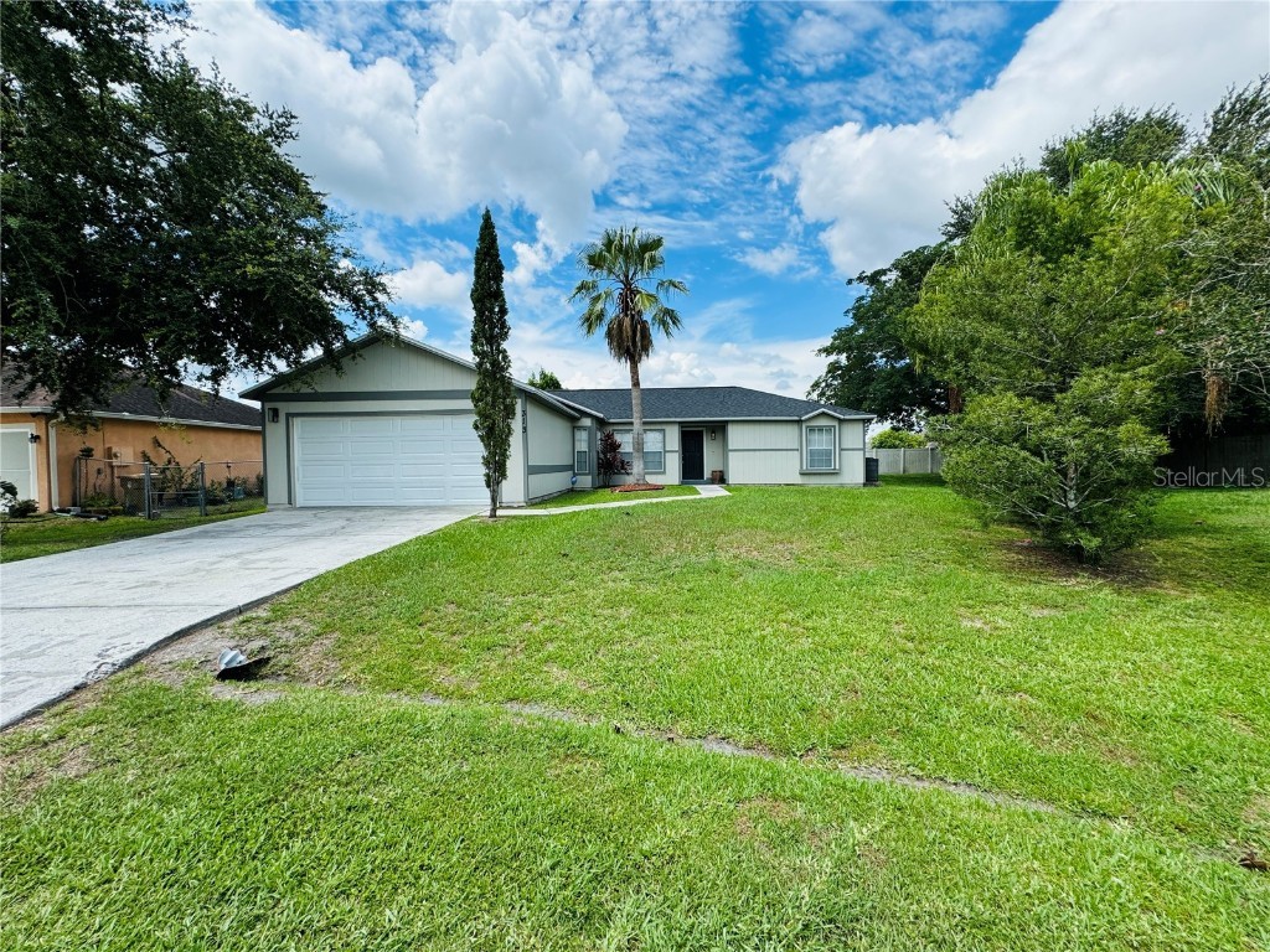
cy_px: 476
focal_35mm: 14
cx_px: 635
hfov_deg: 102.1
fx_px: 514
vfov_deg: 85.7
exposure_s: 1/1420
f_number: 2.2
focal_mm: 2.22
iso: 50
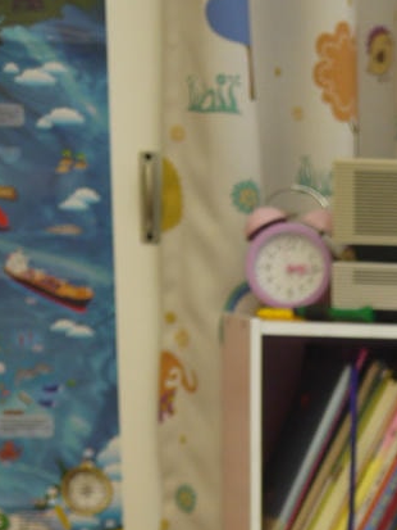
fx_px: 2369
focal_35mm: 155
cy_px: 780
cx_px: 762
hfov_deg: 9.1
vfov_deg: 12.2
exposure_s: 1/80
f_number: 1.7
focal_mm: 20
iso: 160
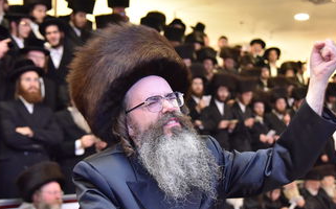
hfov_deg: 33.5
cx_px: 183
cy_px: 130
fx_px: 558
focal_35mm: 61
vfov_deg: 21.2
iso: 2500
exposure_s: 1/125
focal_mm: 48
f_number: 4
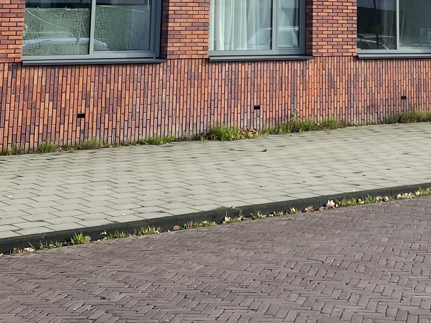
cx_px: 359
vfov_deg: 15.8
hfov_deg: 22.4
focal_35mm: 86
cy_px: -158
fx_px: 1071
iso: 32
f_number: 1.6
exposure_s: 1/1125
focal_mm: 4.2
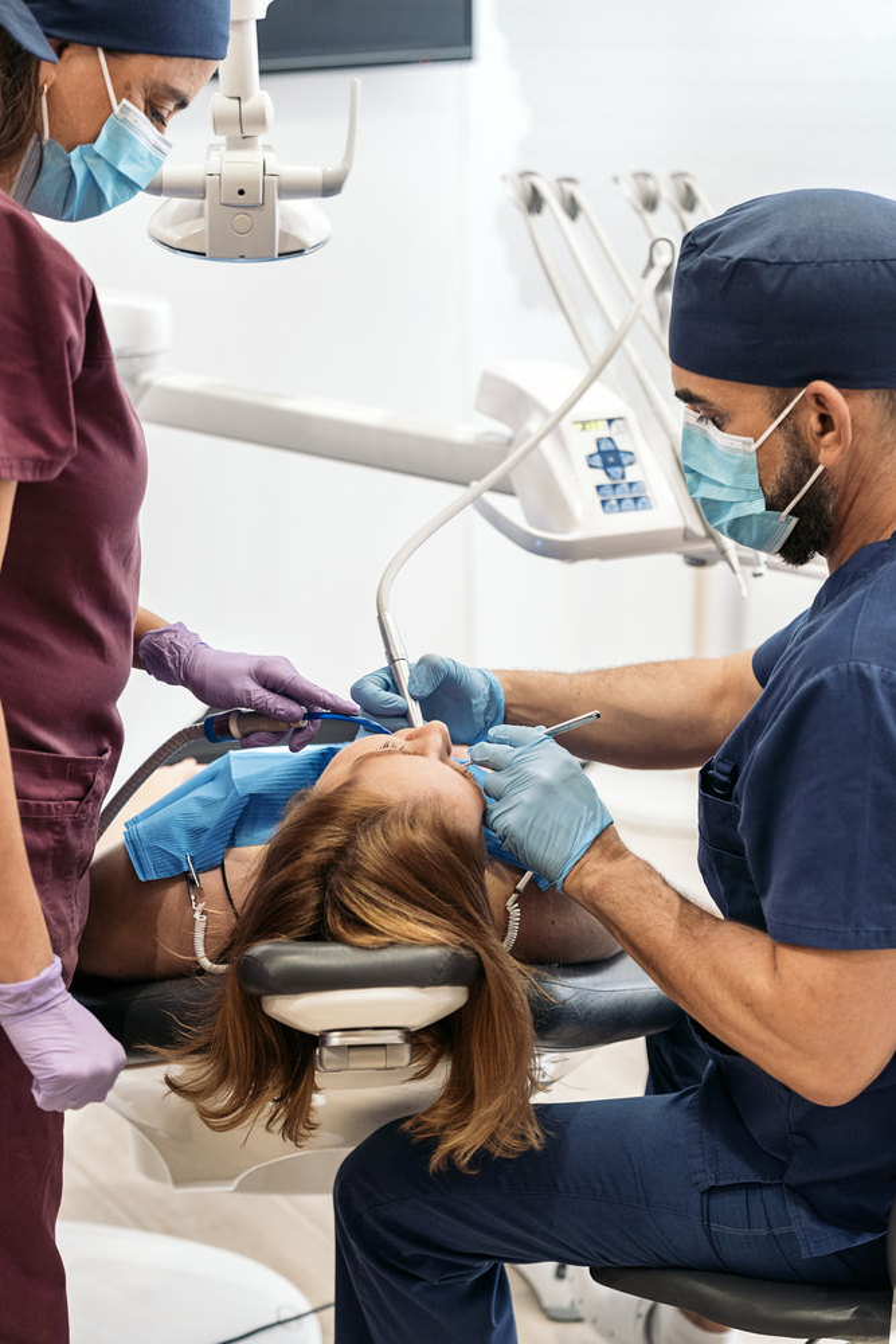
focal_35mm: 55
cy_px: 672
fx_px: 2052
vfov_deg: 36.2
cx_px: 448
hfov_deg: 24.6
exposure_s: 1/160
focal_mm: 55
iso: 1000
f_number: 2.8
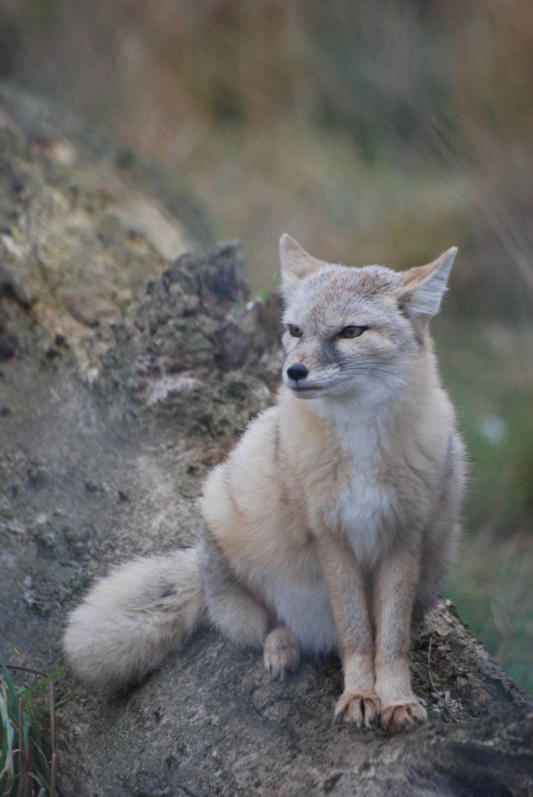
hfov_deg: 3.1
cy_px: 398
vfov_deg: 4.6
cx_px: 266
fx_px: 9965
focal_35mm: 450
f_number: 5.6
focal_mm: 300
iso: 400
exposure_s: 1/320
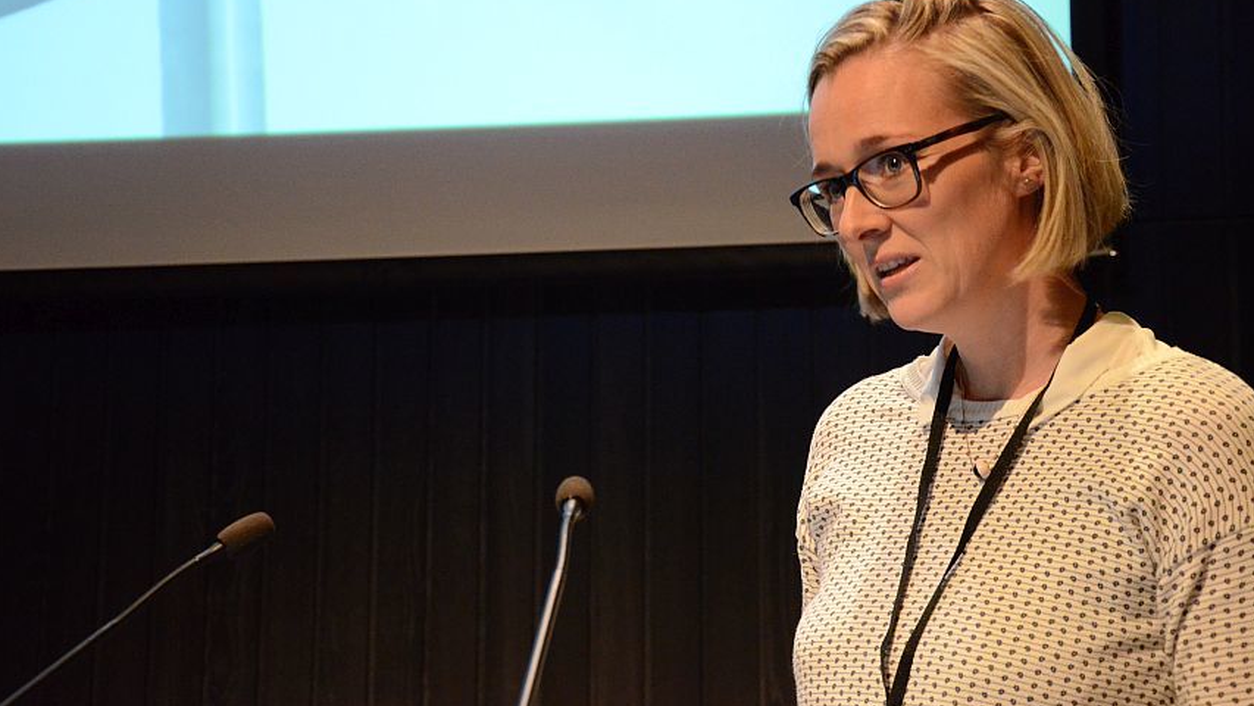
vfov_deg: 14.1
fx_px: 2860
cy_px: 302
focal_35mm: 86
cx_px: 629
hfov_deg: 24.7
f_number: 5.6
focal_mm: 52
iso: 4000
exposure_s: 1/40
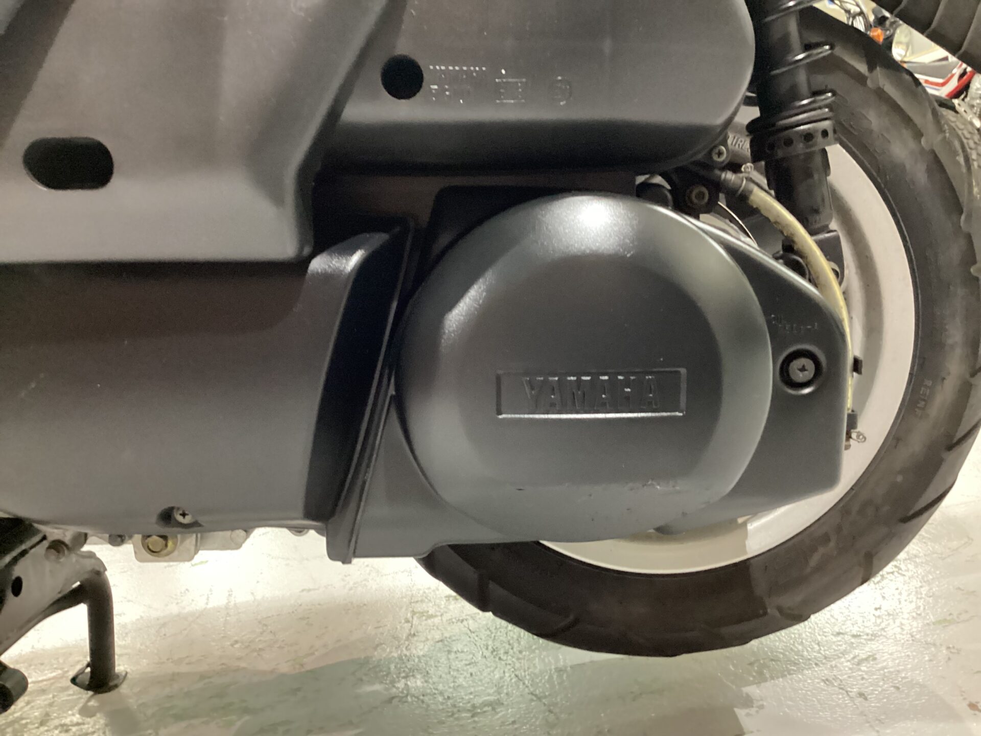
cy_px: 368
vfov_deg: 45.4
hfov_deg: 58.4
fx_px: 879
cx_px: 490
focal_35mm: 31
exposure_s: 1/24
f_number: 2.4
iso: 800
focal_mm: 3.3
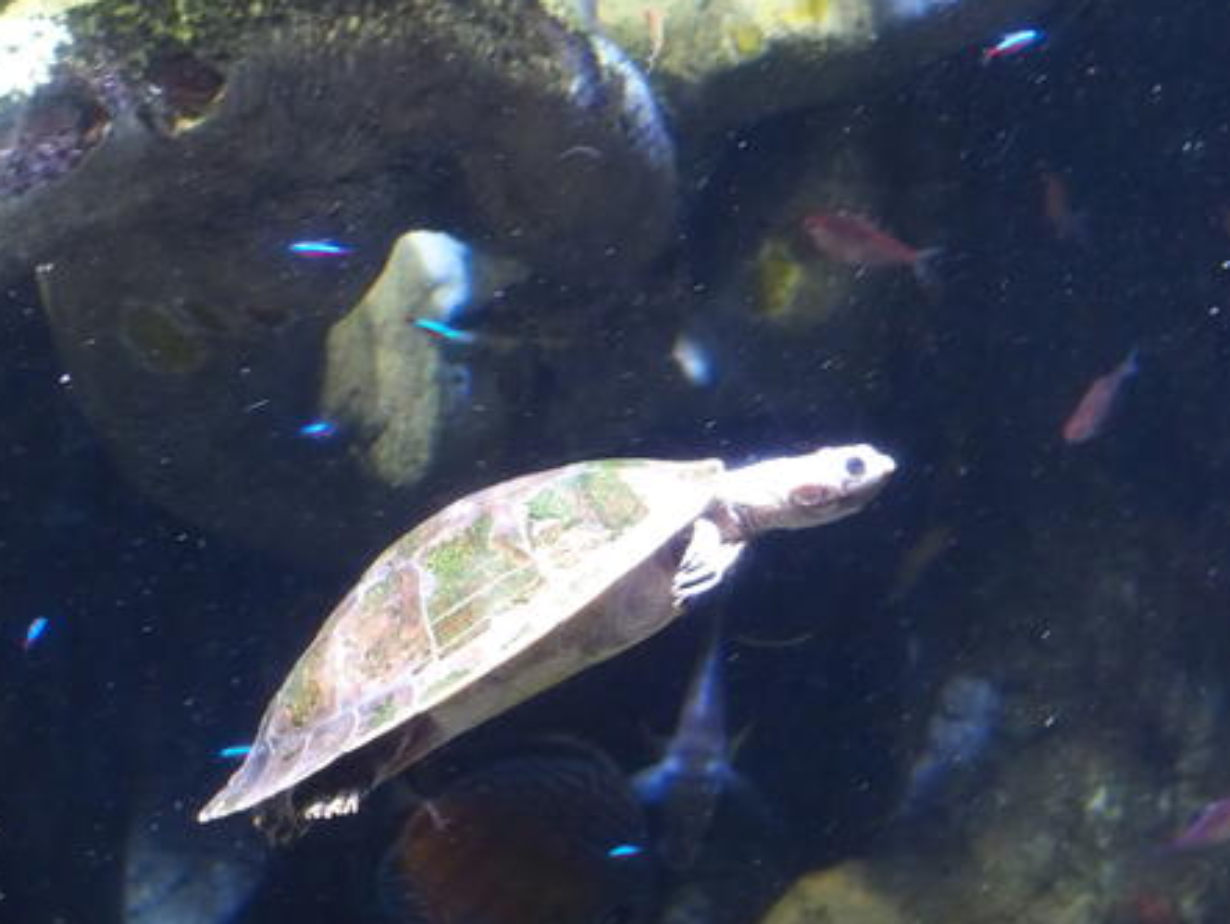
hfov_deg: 15.6
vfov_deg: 11.8
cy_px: 463
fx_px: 4481
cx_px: 608
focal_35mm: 126
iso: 1600
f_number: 2.8
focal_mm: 26.2
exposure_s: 1/25
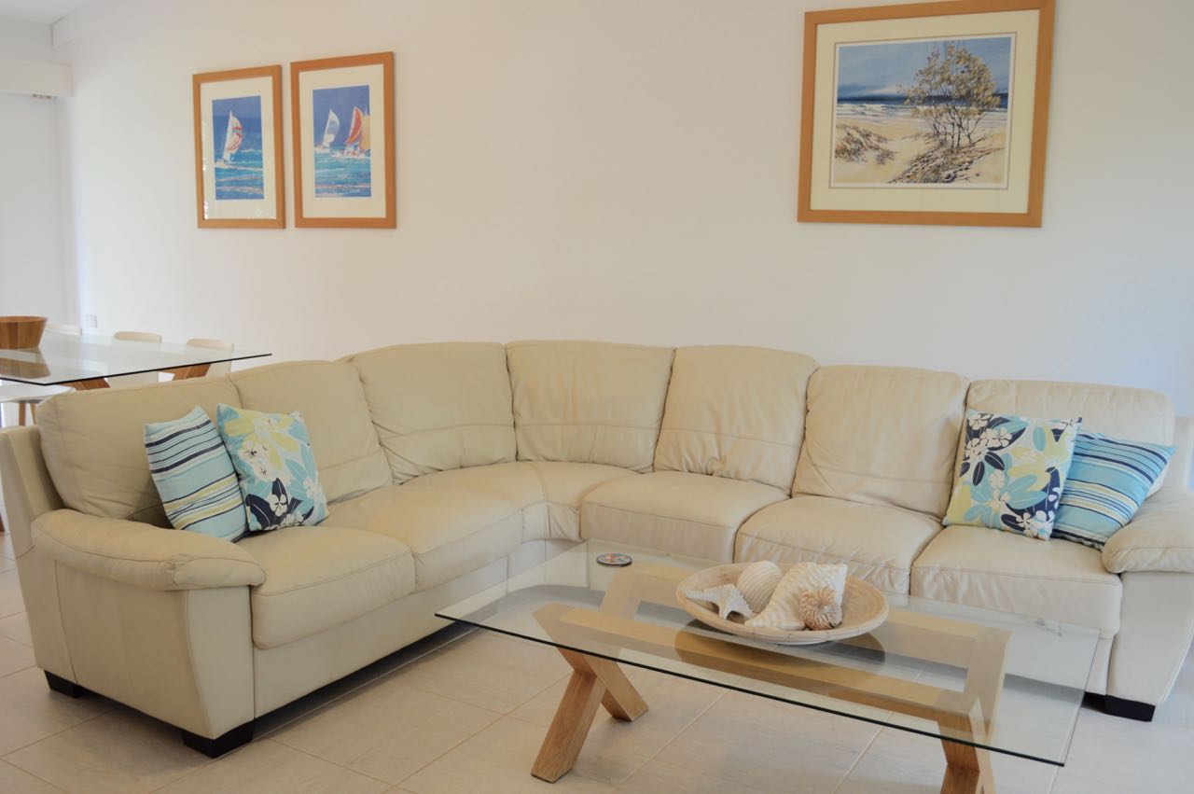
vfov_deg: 43.5
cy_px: 397
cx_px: 597
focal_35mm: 30
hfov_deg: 62.0
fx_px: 994
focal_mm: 20
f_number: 3.8
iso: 400
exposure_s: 1/50
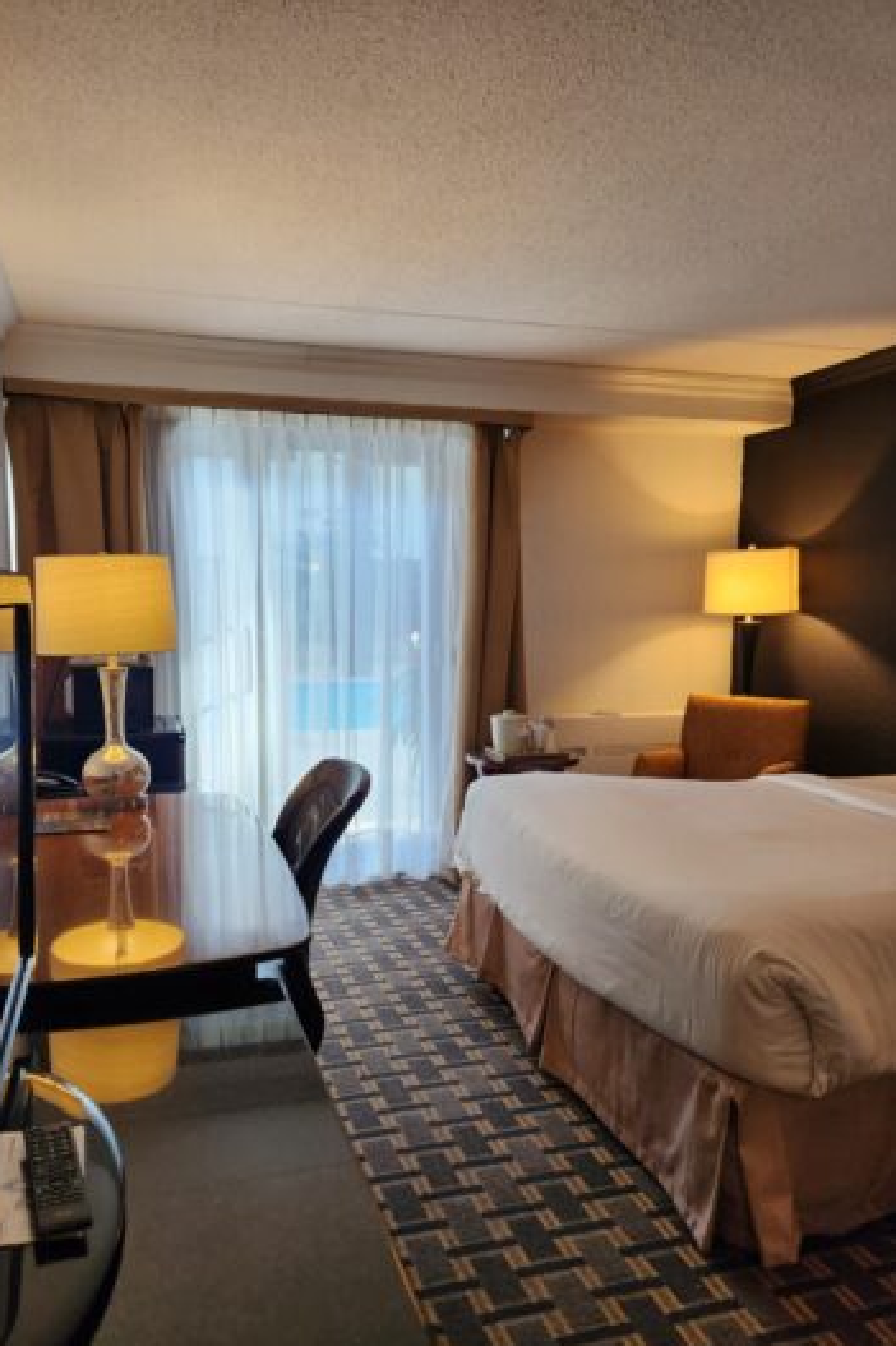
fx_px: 934
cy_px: 700
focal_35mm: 25
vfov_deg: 71.5
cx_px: 377
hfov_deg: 51.0
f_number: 1.8
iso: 160
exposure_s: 1/120
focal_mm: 5.4
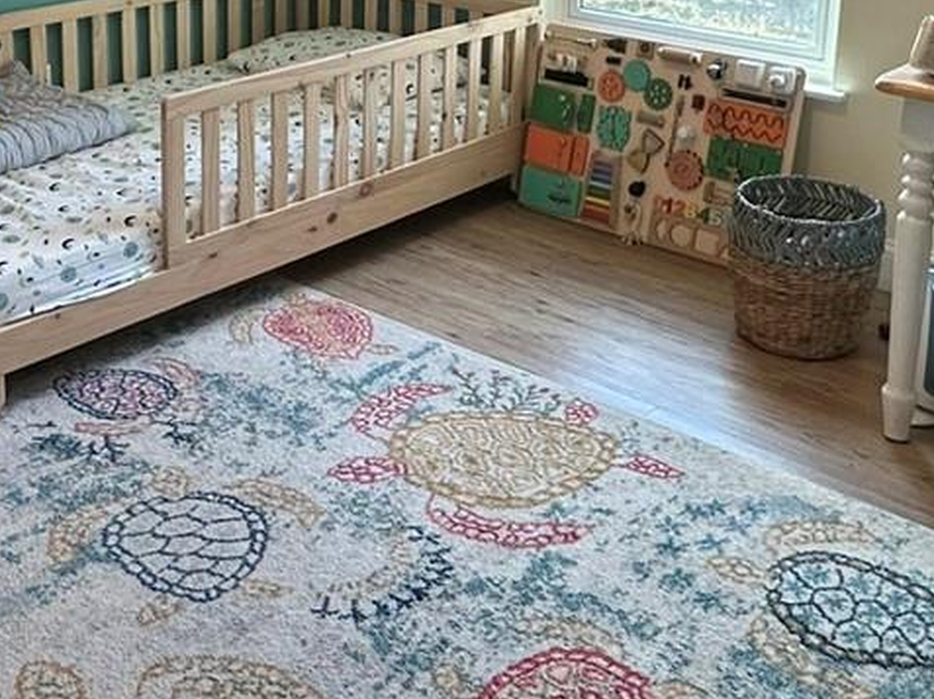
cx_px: 358
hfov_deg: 40.2
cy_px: 43
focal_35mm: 47
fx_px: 1267
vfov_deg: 29.3
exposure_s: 1/120
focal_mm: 2.22
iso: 200
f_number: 2.2
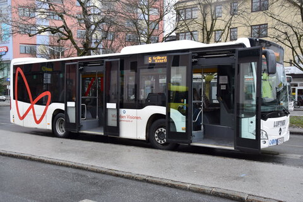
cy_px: 101
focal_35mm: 39
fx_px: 328
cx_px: 152
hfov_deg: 49.6
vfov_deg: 34.2
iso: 400
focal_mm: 26
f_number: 6.3
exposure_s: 1/125
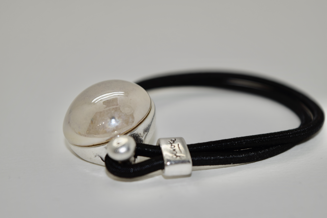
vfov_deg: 16.6
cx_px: 164
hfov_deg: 24.6
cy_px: 109
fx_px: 749
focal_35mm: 82
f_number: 5.6
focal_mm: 55
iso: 100
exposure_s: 1/200
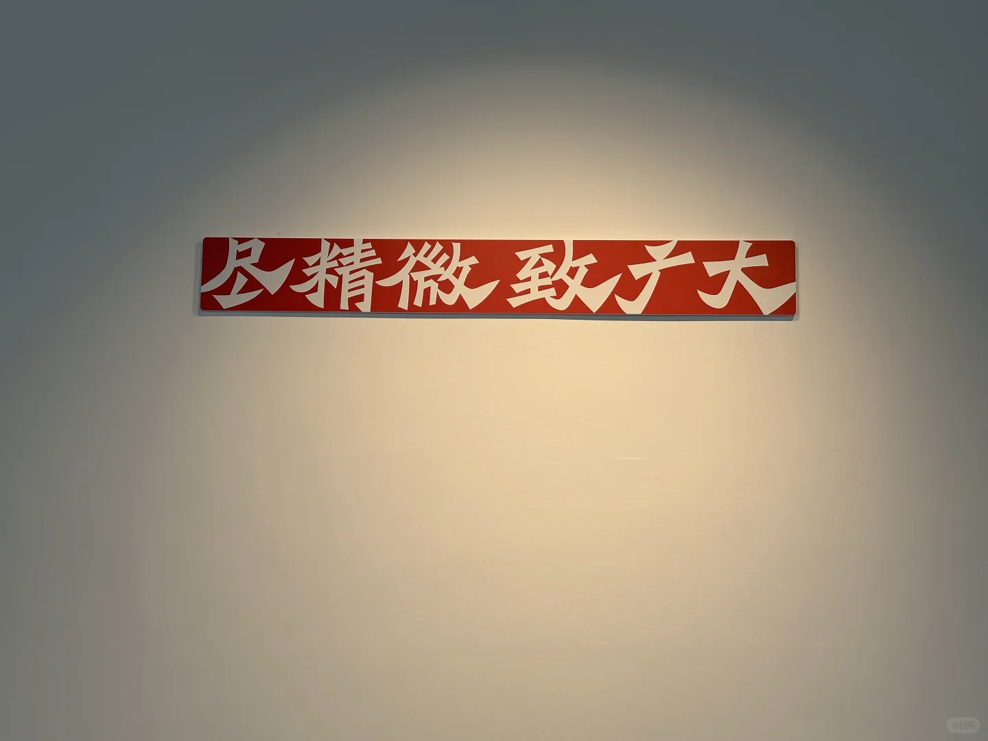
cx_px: 494
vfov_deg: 30.3
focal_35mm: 48
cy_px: 370
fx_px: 1370
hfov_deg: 39.7
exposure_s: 1/121
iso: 64
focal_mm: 6.86
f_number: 1.78
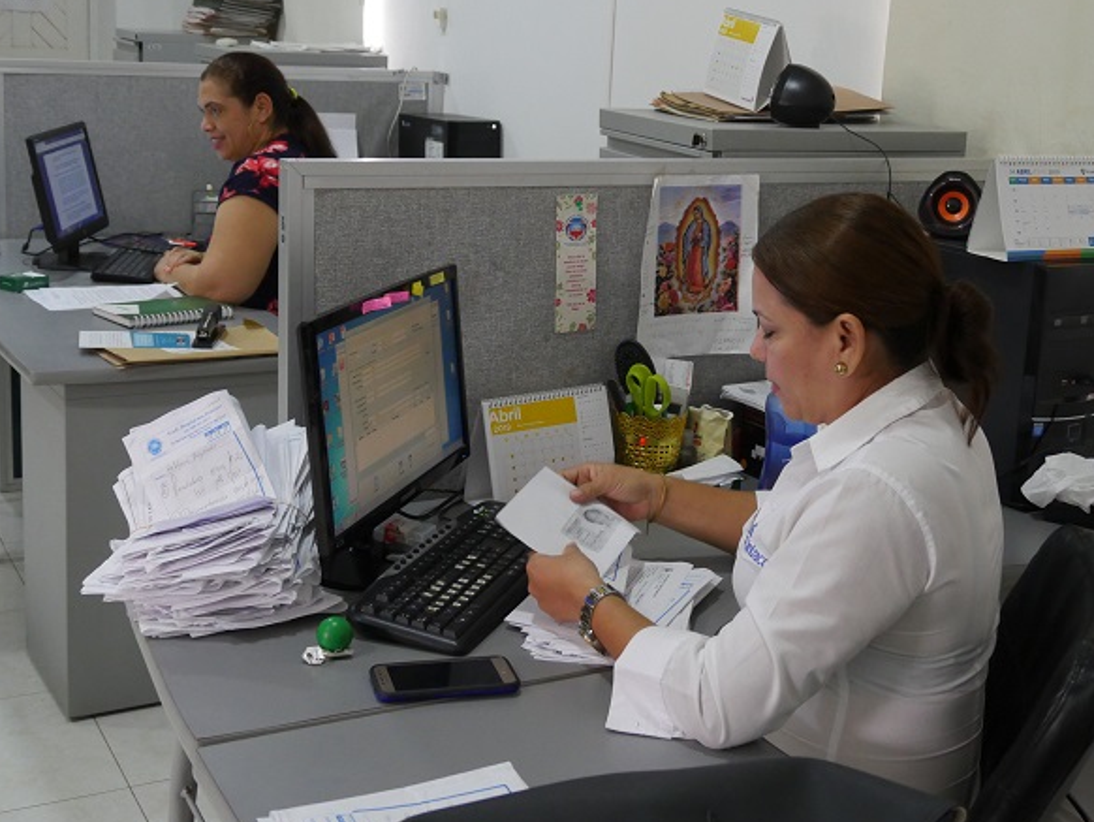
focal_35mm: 47
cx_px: 600
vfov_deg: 30.8
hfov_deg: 40.4
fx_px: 1486
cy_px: 333
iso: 1600
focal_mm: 19
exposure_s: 1/60
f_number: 4.4
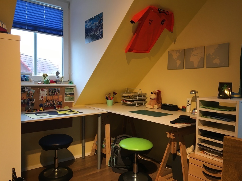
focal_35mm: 29
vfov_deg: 48.2
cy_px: 90
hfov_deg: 61.7
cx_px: 121
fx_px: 203
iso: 100
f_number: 2.2
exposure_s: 1/33
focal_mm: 4.15
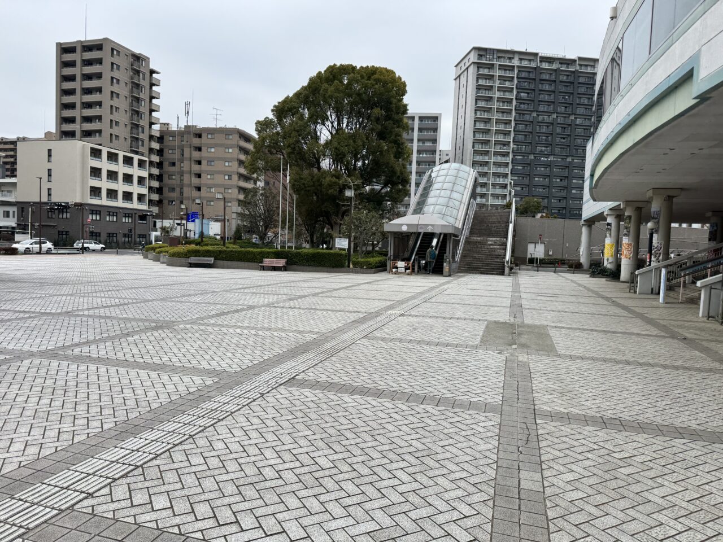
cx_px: 362
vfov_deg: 56.8
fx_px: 501
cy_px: 271
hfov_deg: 71.6
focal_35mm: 24
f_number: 1.78
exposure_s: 1/3247
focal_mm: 6.76
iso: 80
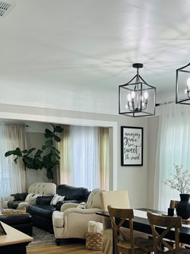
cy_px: 208
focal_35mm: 46
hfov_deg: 31.2
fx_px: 337
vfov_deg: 39.4
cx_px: 126
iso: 80
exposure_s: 1/120
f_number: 1.78
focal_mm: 6.86
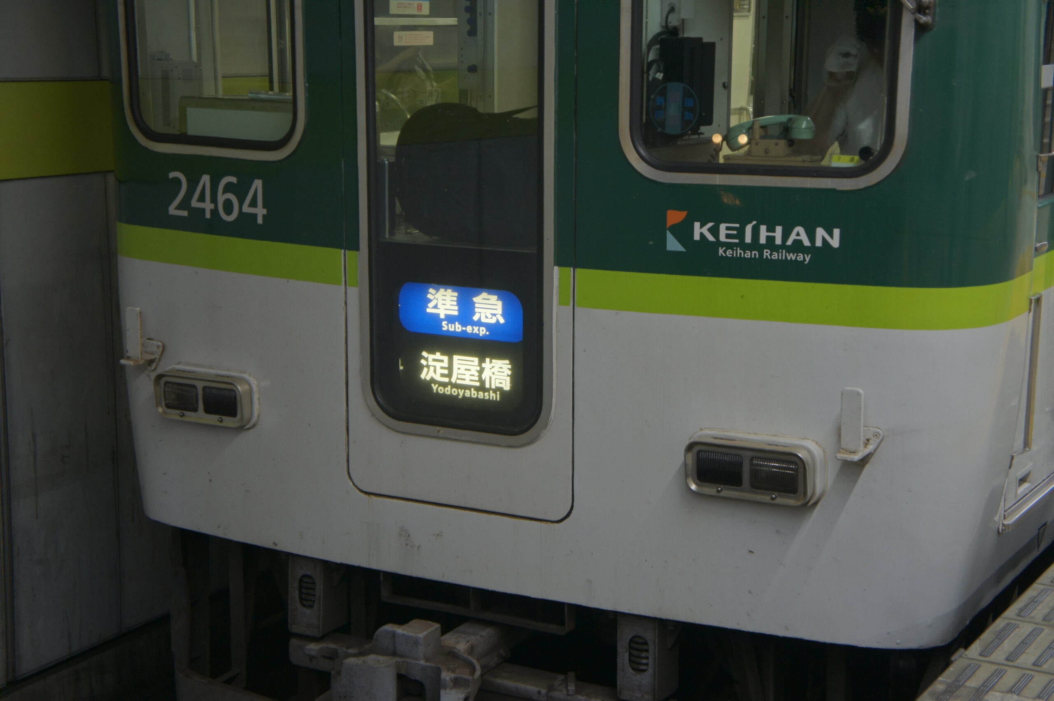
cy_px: 350
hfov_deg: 32.6
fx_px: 1800
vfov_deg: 22.1
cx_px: 527
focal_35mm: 62
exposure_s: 1/30
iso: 800
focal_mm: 41
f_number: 4.5
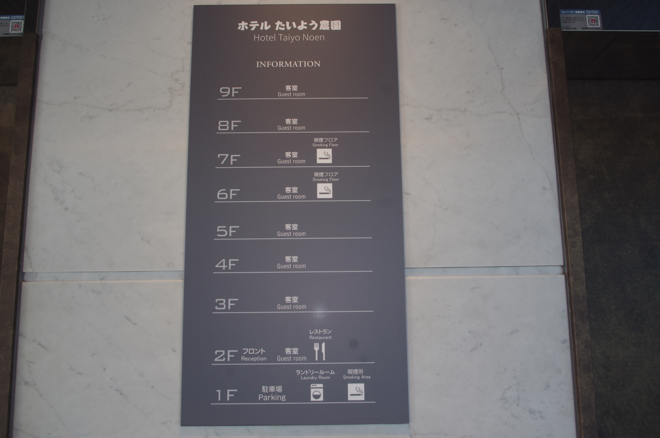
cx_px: 330
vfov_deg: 38.8
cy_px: 219
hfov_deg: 55.9
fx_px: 623
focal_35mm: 34
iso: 200
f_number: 7.1
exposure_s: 1/20
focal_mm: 23.13
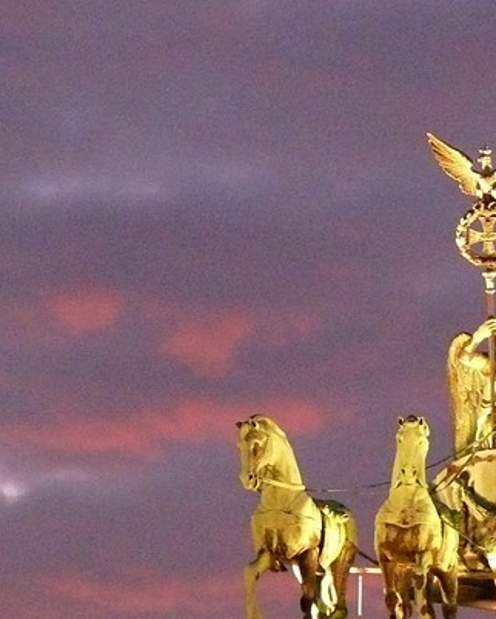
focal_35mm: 415
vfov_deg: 4.7
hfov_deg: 3.7
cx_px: 556
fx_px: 7609
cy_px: 360
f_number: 3.6
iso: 800
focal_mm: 33.8
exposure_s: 1/13
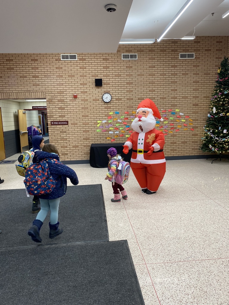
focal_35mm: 26
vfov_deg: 67.3
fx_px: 229
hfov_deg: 53.1
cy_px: 152
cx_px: 114
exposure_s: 1/114
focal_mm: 4.25
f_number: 1.8
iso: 125
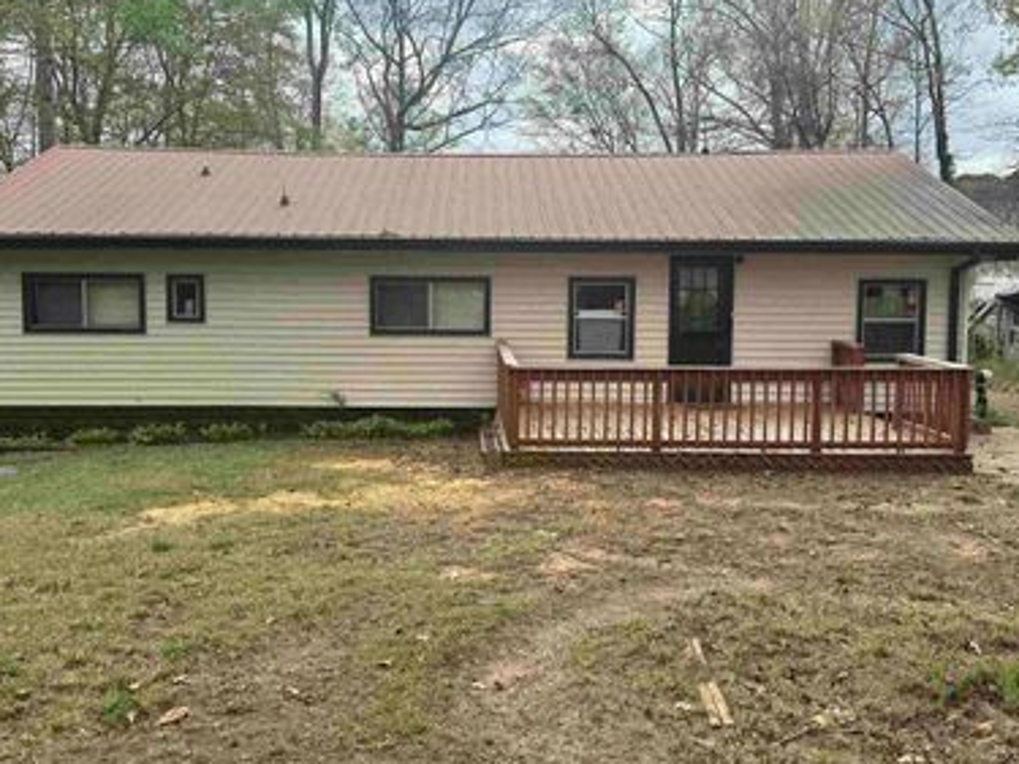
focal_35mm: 32
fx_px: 942
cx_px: 478
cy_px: 347
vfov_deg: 44.1
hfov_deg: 56.8
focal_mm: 6.76
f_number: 1.78
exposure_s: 1/1923
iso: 80
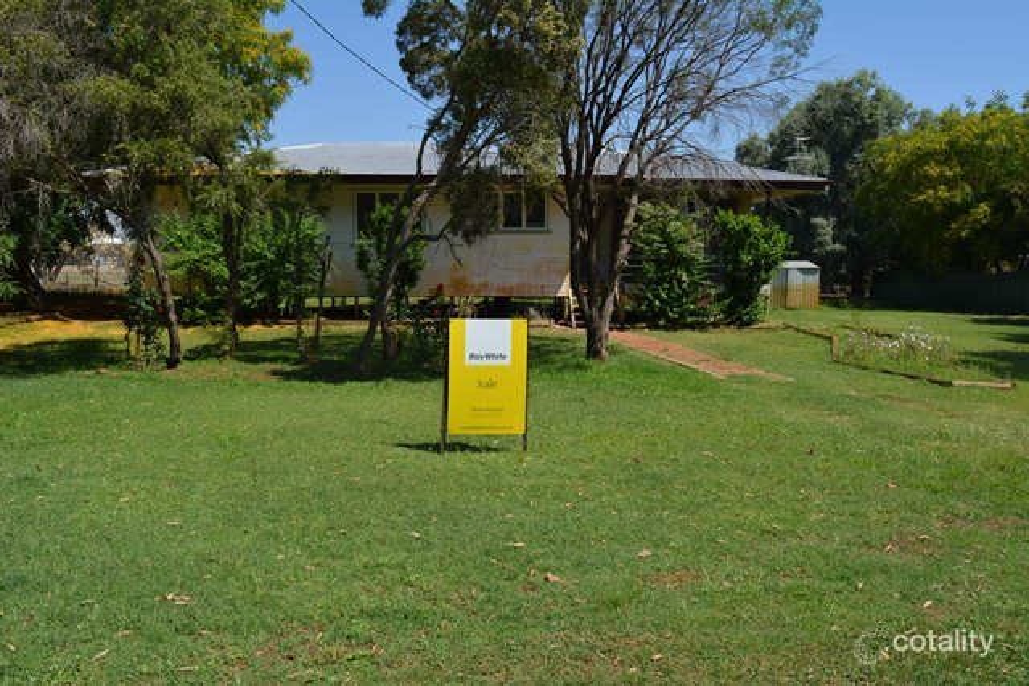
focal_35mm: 32
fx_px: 901
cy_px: 343
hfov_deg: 59.5
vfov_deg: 41.7
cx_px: 514
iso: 100
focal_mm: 21
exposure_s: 1/250
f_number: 8
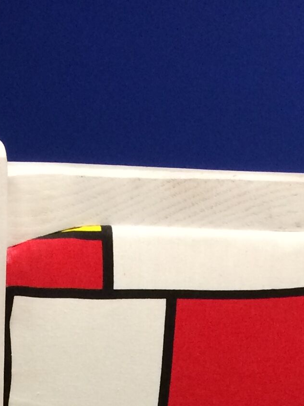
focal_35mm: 112
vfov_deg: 14.8
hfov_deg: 13.2
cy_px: 783
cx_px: 181
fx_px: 1311
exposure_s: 1/33
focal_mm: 4.15
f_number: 2.2
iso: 80
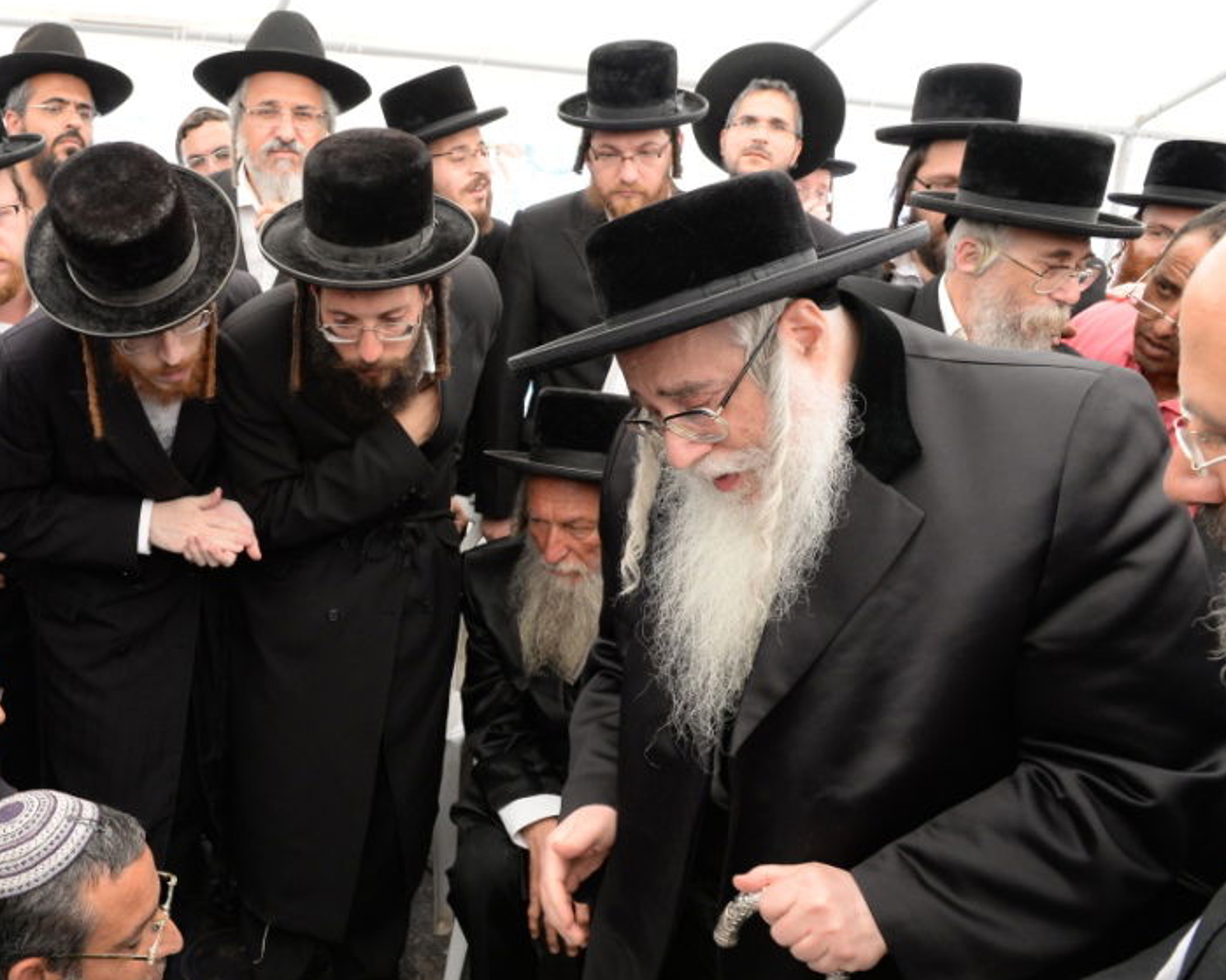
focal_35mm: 33
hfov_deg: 52.5
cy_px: 546
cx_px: 349
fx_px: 1197
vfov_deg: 44.5
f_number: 9
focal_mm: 24
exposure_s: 1/200
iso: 1250
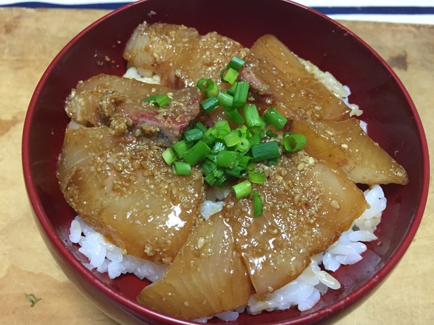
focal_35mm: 29
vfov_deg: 48.2
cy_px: 162
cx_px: 217
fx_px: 364
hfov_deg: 61.7
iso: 200
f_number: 2.2
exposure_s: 1/33
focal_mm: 4.15
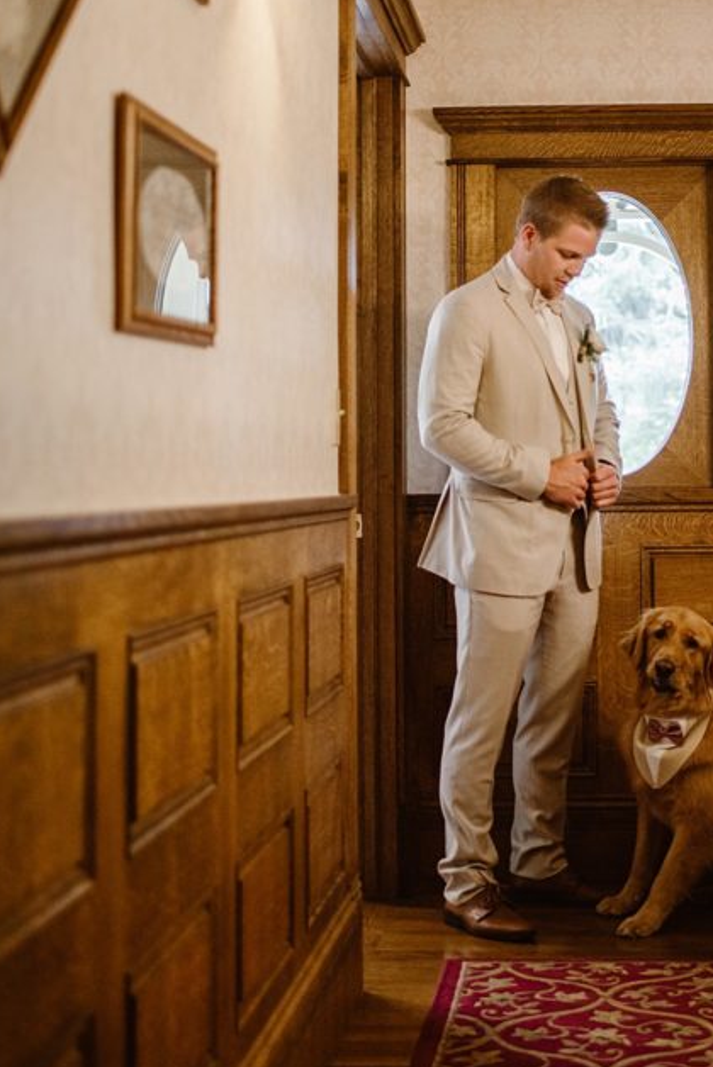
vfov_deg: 34.7
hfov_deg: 23.5
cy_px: 344
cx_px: 565
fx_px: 1691
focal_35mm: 57
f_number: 1.8
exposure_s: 1/250
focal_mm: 35
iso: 800
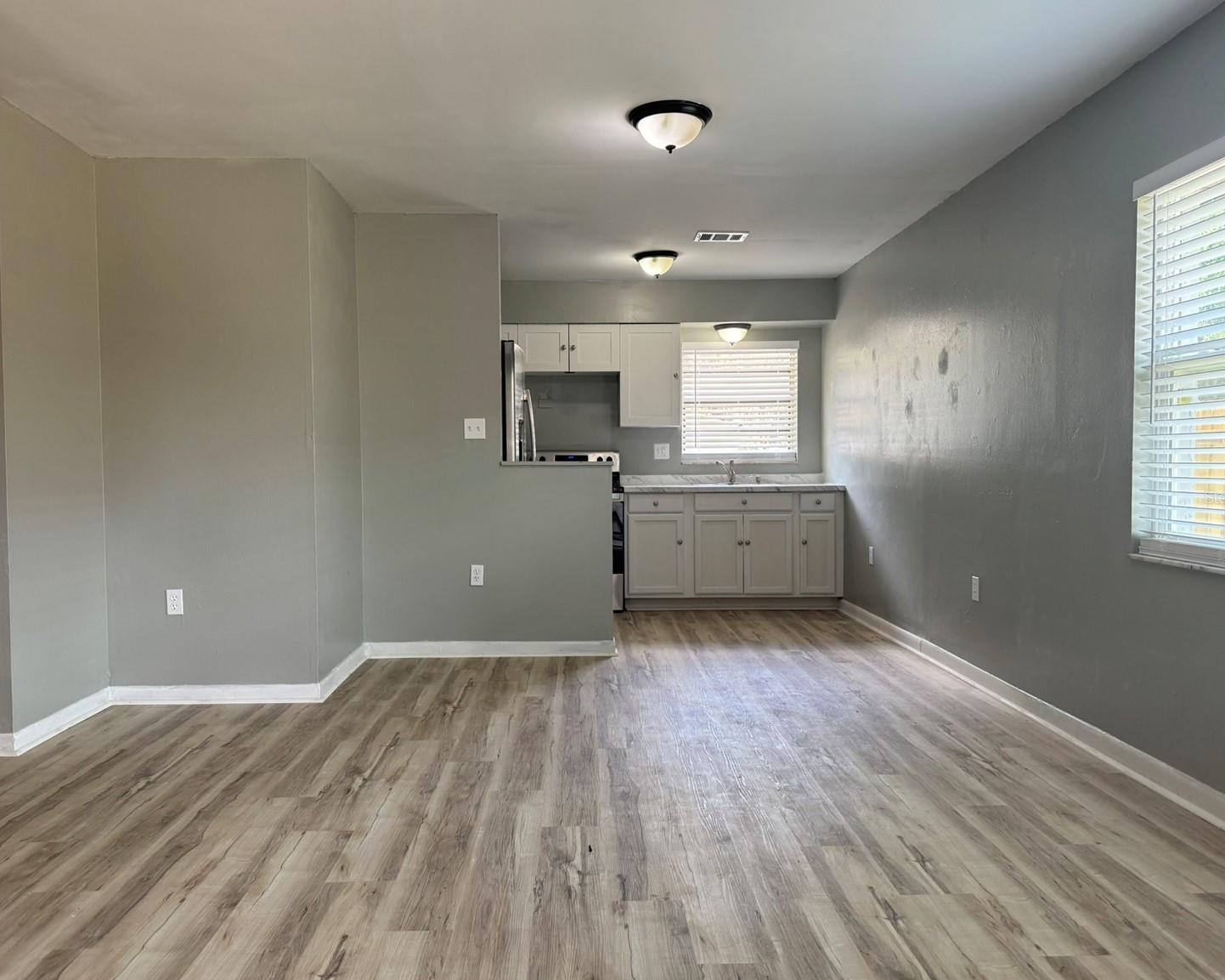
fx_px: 942
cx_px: 605
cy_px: 496
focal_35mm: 26
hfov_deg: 66.0
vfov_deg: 54.9
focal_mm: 6.76
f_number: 1.78
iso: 160
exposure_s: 1/120
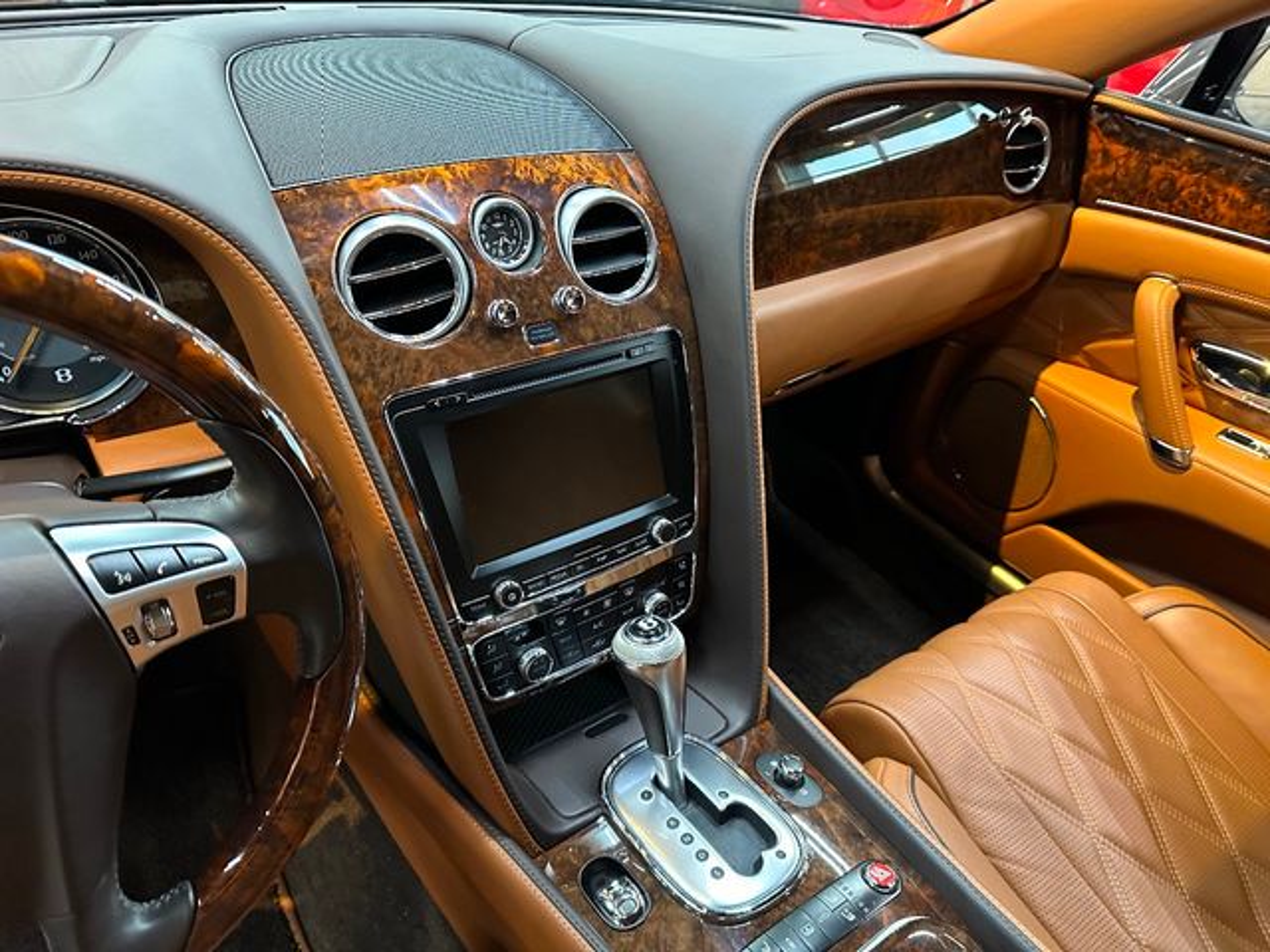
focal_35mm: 24
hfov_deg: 71.6
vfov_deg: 56.8
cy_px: 476
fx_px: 881
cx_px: 635
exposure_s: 1/40
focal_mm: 6.86
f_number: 1.78
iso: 800
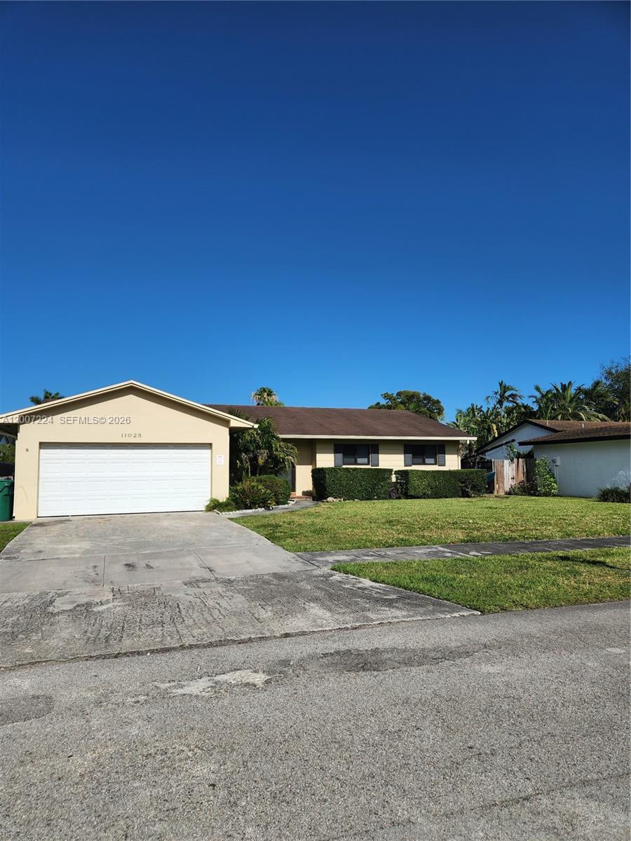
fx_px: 559
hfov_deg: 58.9
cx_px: 316
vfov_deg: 73.9
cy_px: 420
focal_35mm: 23
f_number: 1.8
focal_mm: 5.4
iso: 20
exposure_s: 1/2643
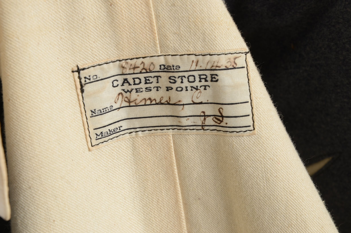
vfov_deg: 12.1
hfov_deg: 18.2
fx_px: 1095
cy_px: 116
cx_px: 176
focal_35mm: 112
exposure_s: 1/80
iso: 160
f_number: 13
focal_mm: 75
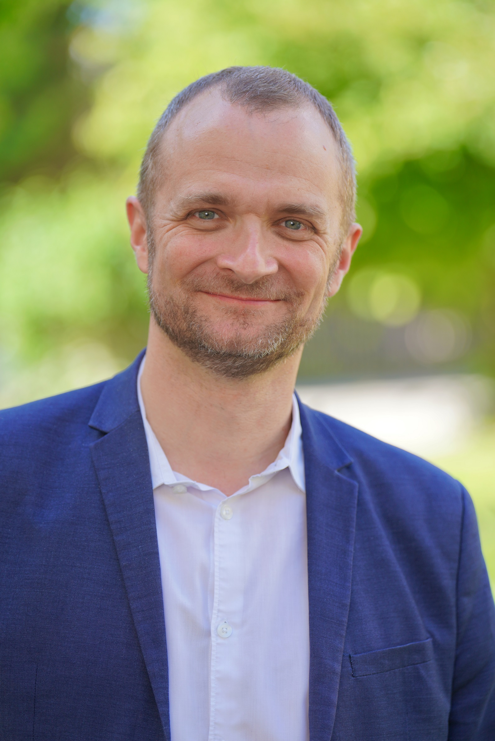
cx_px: 248
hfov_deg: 10.8
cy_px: 370
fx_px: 2618
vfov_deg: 16.1
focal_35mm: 127
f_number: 2.8
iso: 125
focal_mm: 127
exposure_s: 1/400
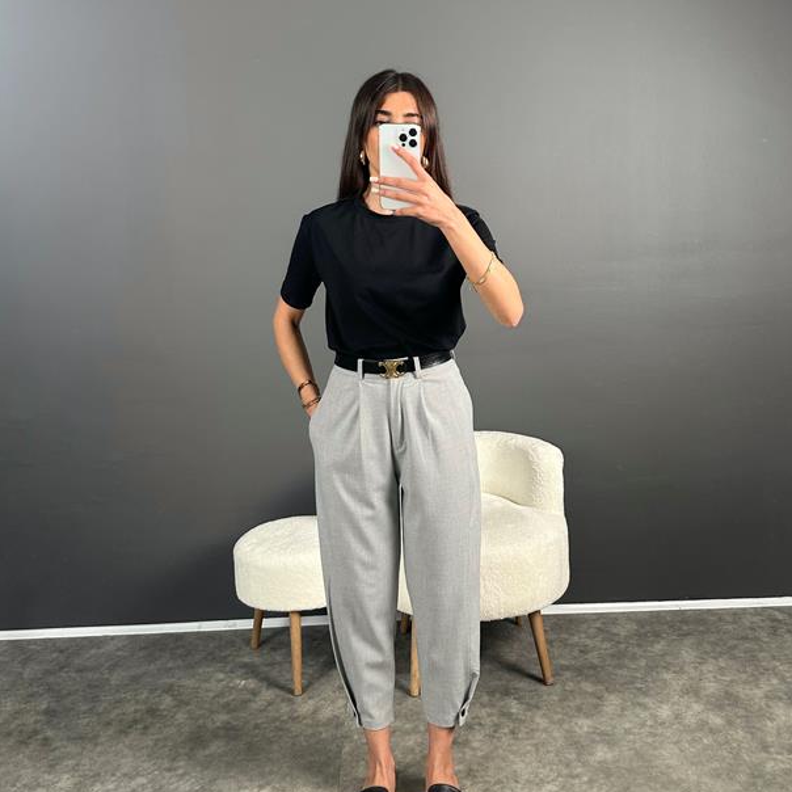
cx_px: 439
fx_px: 854
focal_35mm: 33
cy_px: 332
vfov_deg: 49.5
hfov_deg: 49.7
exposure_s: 1/121
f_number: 1.78
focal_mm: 6.86
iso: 125
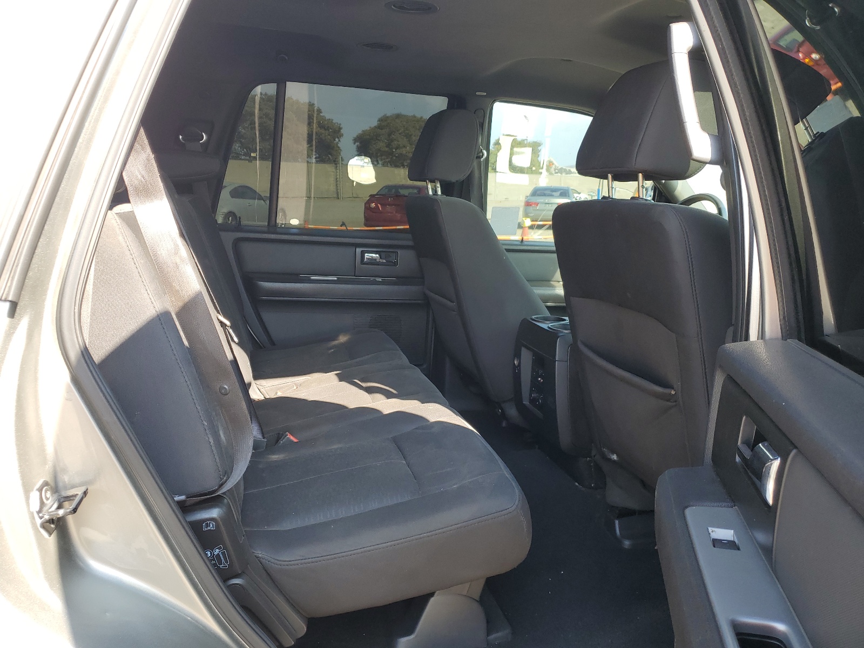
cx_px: 432
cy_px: 324
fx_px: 649
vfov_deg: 53.1
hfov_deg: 67.3
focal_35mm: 26
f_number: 1.5
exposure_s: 1/200
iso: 50
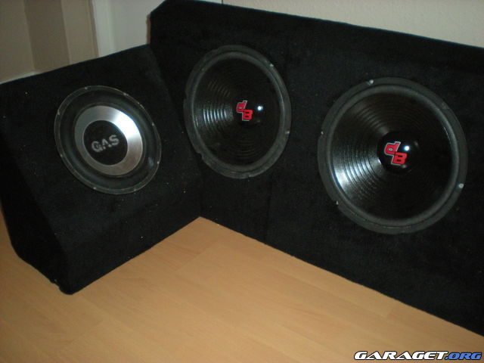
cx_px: 242
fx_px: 531
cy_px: 182
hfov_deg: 49.0
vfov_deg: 37.7
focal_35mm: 38
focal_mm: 6.3
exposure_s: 1/60
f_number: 3.1
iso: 400
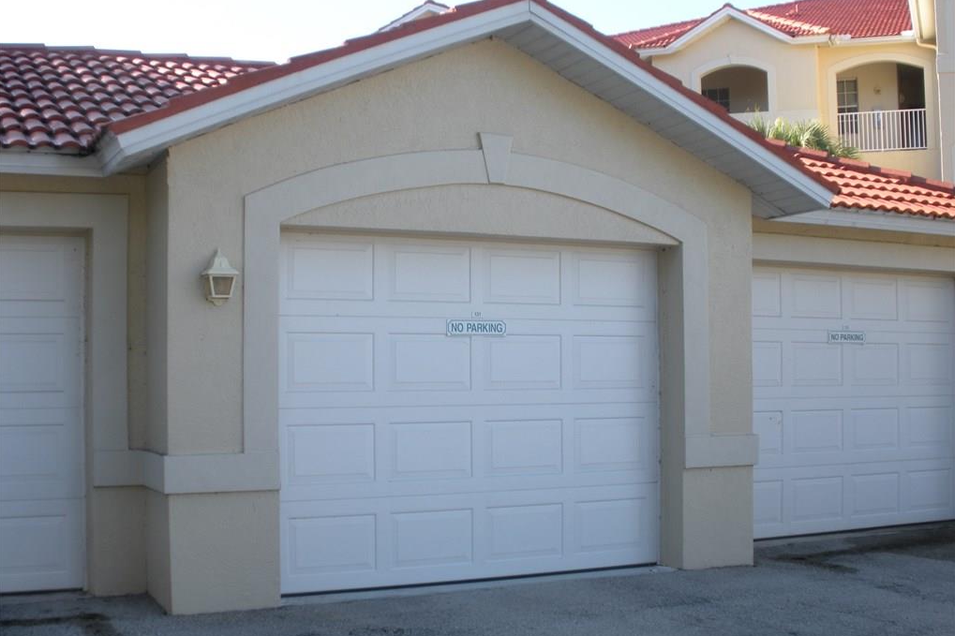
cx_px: 476
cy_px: 342
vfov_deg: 29.2
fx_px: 1220
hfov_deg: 42.8
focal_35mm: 46
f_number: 4
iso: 64
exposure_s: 1/122
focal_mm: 7.7
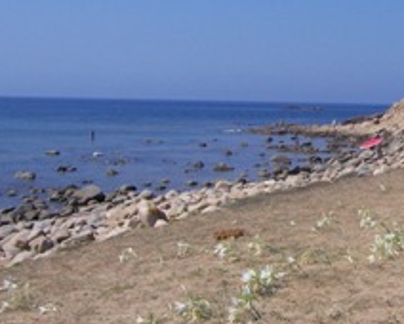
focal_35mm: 70
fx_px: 838
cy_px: 101
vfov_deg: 21.8
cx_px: 354
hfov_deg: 26.3
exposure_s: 1/750
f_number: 5.6
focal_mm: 5.6
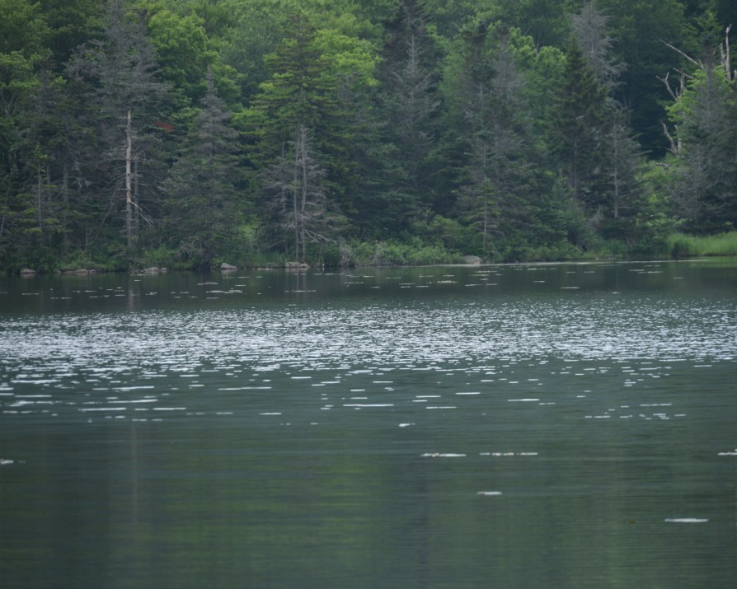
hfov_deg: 8.4
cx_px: 412
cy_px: 294
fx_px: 5007
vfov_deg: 6.7
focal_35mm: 230
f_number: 5
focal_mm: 135
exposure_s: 1/500
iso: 200
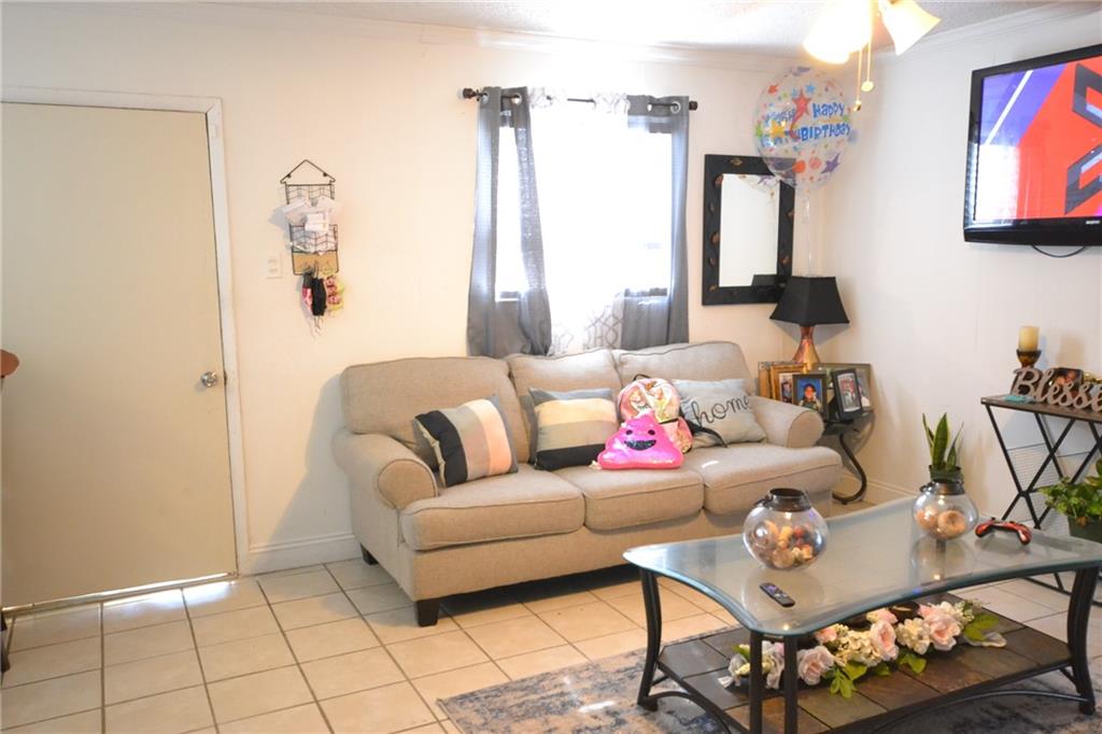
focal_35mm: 30
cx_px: 551
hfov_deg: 61.9
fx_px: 918
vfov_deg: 43.6
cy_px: 367
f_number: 5.6
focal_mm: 20
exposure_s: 1/25
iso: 3200
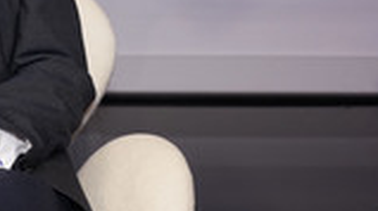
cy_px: -66
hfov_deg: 16.8
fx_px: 1191
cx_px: -134
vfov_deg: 9.9
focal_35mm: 119
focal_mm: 40
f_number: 5
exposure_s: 1/160
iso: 2000
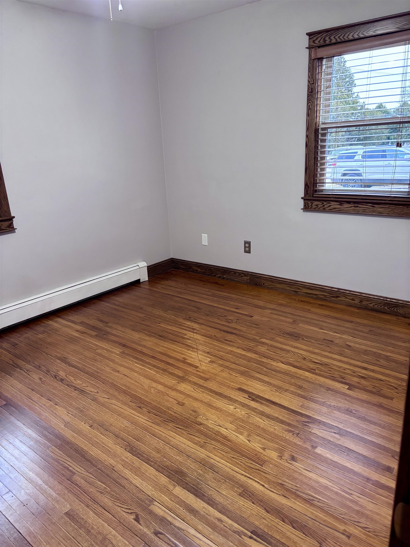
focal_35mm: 26
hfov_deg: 53.1
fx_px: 411
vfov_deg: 67.3
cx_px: 205
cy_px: 274
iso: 250
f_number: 1.6
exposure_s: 1/60
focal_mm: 5.96
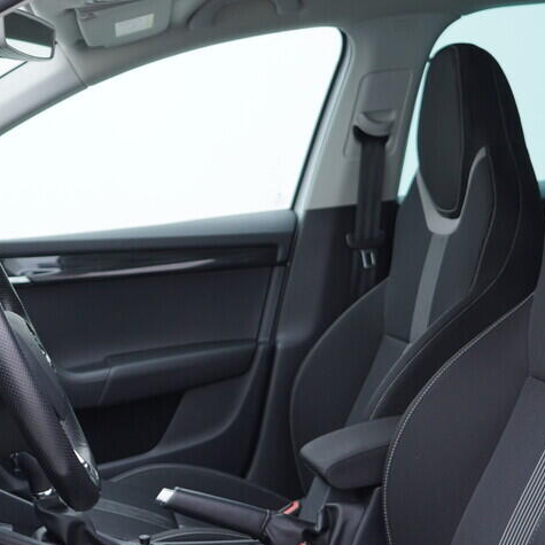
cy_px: 328
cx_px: 111
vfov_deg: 26.0
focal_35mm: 66
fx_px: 1176
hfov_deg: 25.7
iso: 125
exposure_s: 1/50
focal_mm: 24
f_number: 3.2
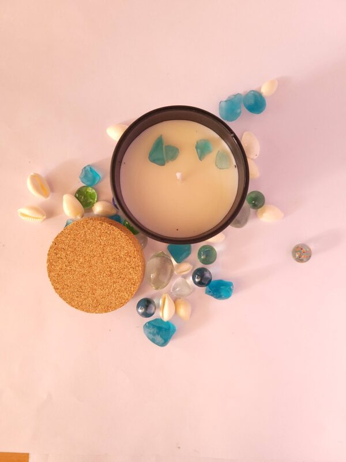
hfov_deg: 53.1
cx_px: 173
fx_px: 347
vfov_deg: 67.3
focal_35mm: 26
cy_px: 231
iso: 640
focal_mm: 5.4
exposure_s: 1/180
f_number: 1.8
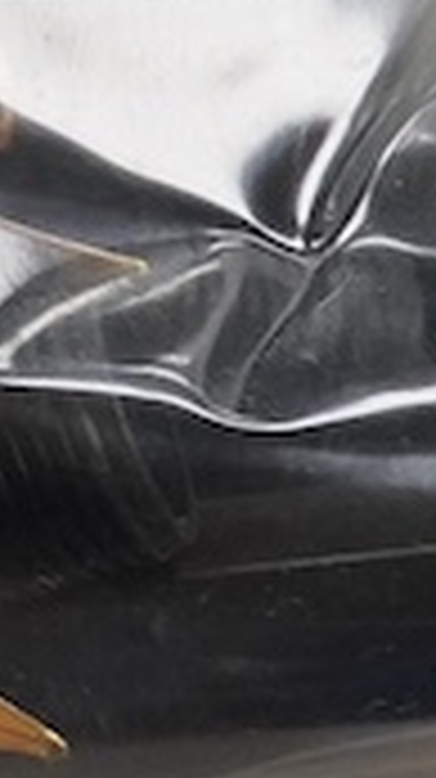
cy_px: -72
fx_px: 6305
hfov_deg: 3.7
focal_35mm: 306
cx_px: -1508
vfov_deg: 7.0
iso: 2500
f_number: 11
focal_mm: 30
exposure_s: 1/160
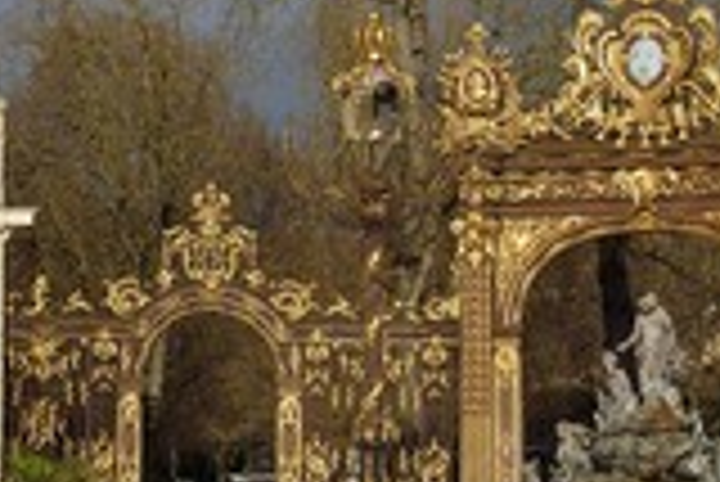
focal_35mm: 163
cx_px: 364
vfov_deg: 8.4
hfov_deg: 12.6
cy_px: 131
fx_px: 3263
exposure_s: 1/800
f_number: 8
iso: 200
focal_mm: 62
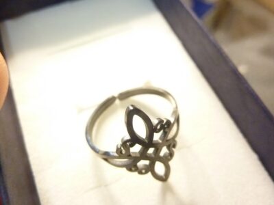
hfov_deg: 69.4
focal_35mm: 25
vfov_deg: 54.9
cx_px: 137
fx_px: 198
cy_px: 102
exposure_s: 1/50
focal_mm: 4.1
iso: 800
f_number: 3.3
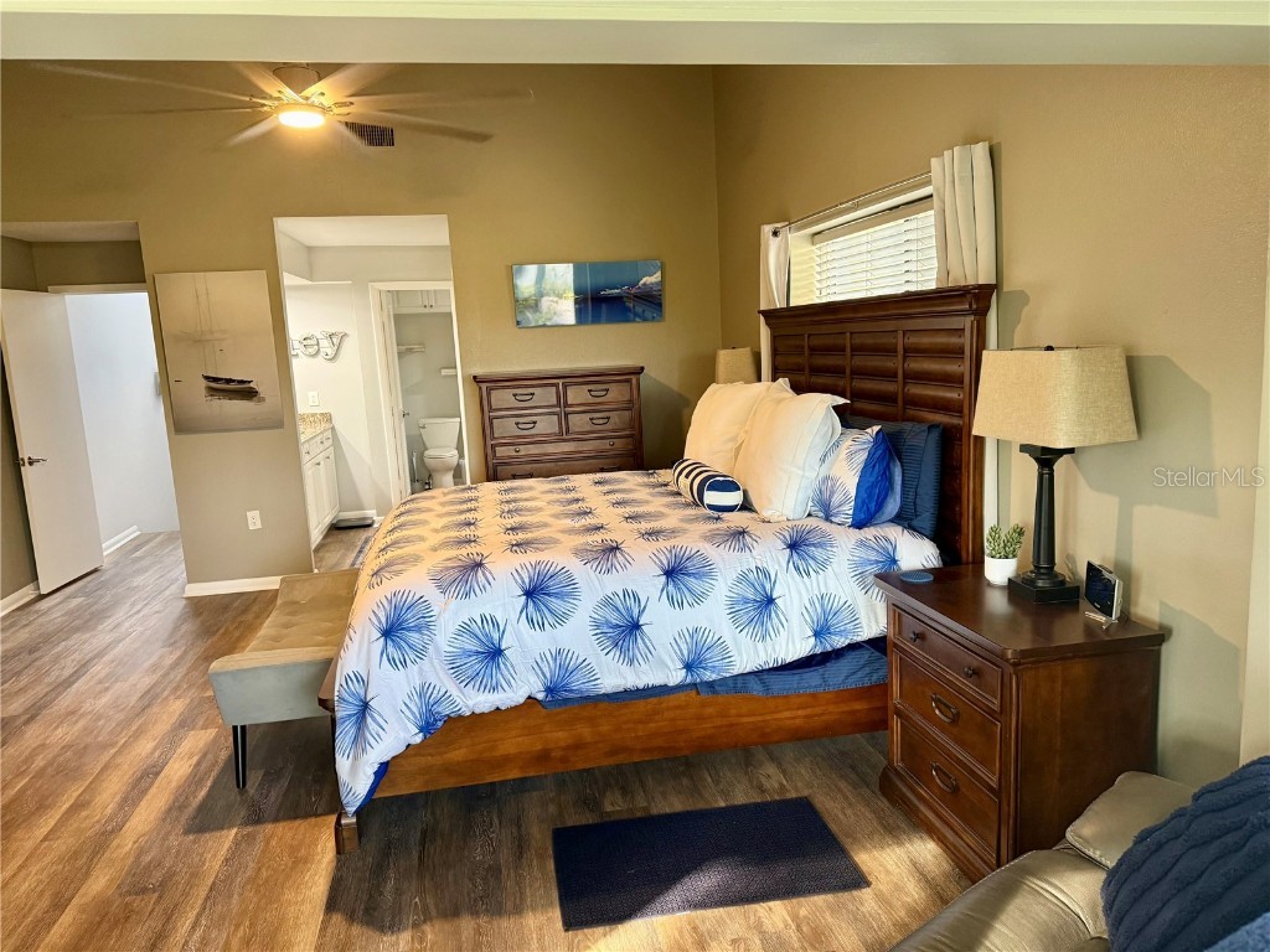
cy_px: 476
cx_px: 635
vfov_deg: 56.8
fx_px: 881
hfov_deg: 71.6
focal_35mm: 24
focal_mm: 6.76
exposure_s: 1/60
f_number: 1.78
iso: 250
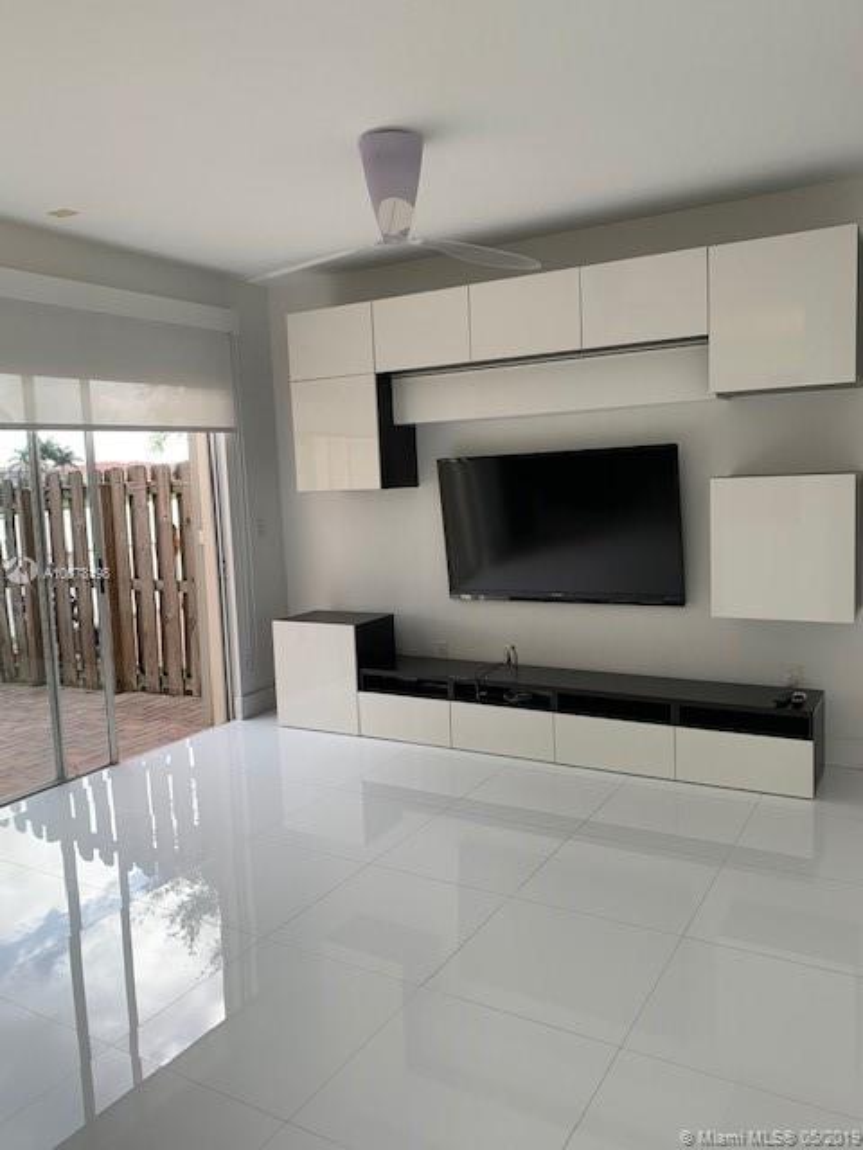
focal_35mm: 26
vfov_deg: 67.3
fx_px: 864
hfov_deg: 53.1
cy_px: 575
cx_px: 432
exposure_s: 1/175
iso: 25
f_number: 1.8
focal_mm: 4.25
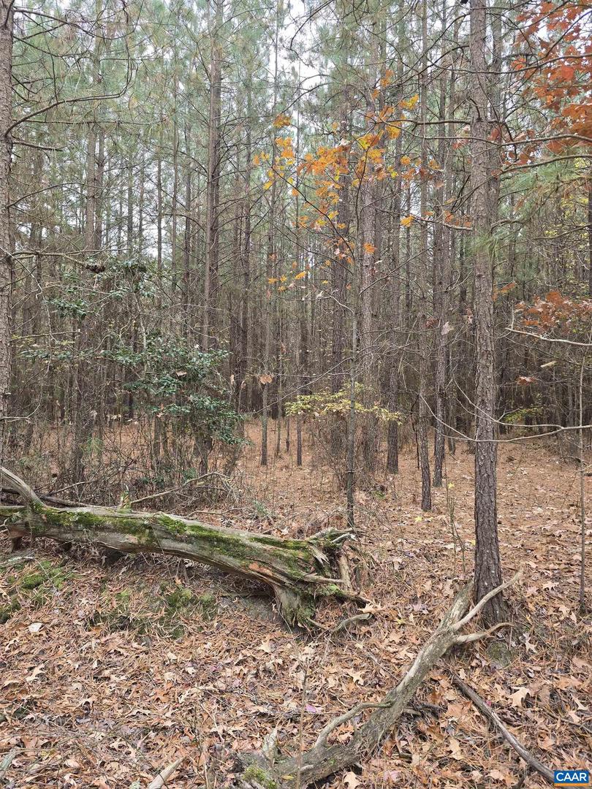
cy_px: 394
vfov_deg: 73.9
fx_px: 524
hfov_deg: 58.9
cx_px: 296
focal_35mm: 23
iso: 64
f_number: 1.7
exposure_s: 1/60
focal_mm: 6.3
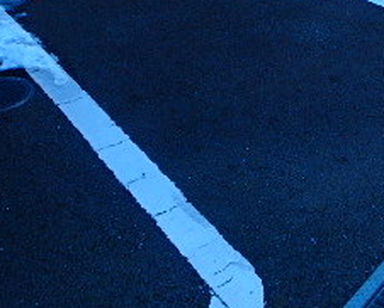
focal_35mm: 58
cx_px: 267
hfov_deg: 32.1
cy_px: -77
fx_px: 659
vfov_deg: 23.6
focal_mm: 3.7
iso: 125
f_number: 3.5
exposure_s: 1/250
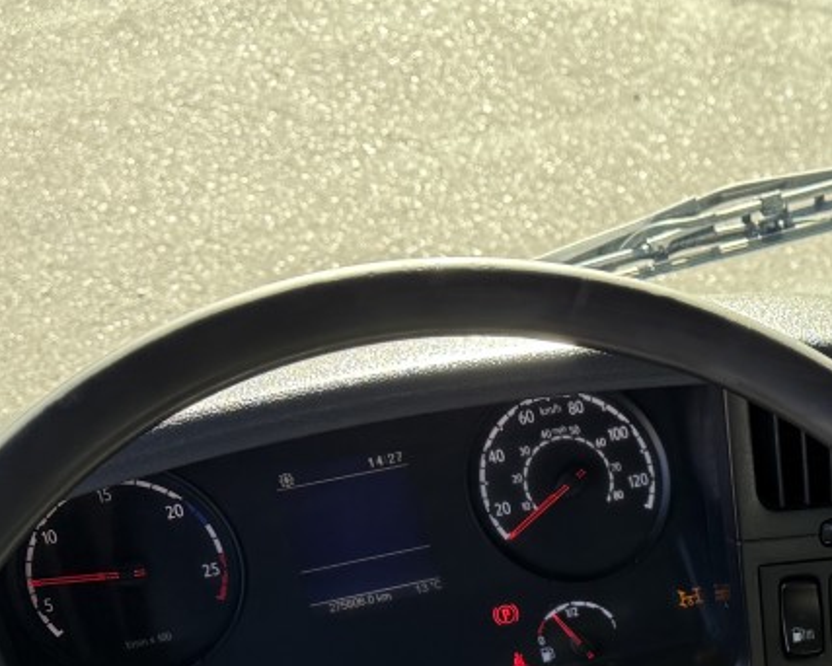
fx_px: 1946
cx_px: 947
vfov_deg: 18.2
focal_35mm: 79
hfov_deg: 22.6
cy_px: 851
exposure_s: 1/379
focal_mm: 6.76
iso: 100
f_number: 1.78
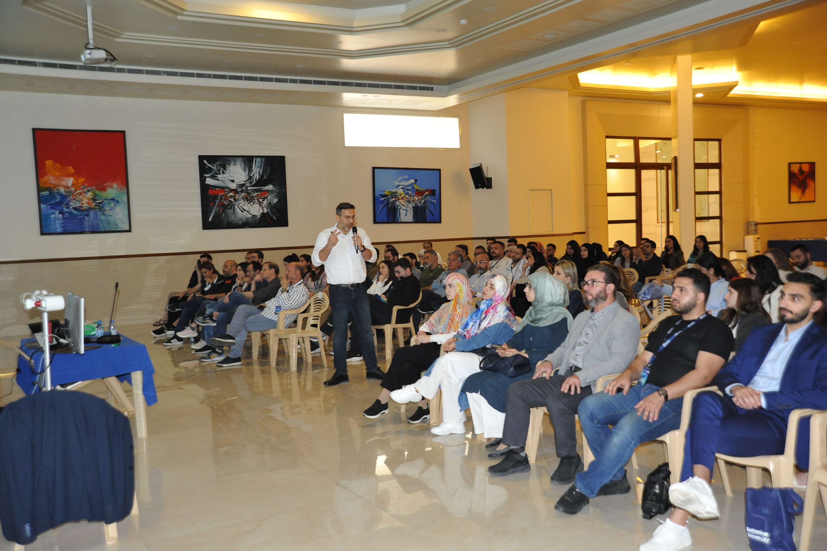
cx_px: 414
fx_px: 804
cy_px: 276
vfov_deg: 37.8
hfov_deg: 54.5
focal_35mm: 35
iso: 2500
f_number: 4
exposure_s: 1/60
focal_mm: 35
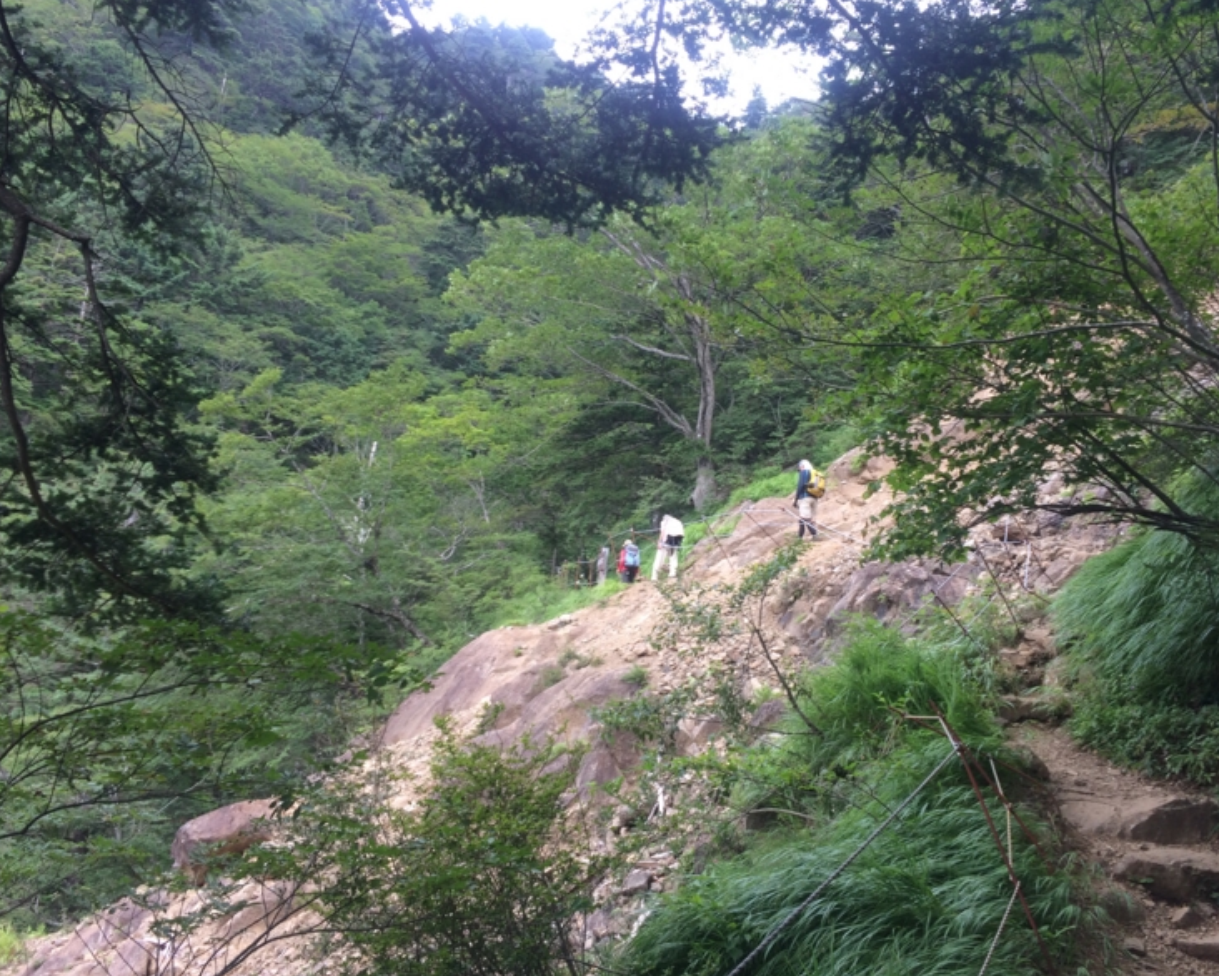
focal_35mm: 32
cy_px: 493
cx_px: 658
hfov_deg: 55.6
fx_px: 1155
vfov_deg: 45.8
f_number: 2.2
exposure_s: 1/122
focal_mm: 4.12
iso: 32
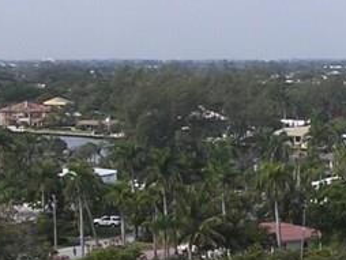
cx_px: 485
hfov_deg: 12.4
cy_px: 169
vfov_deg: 9.7
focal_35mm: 153
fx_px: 1531
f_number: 5.6
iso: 100
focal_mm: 5.8
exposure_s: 1/284
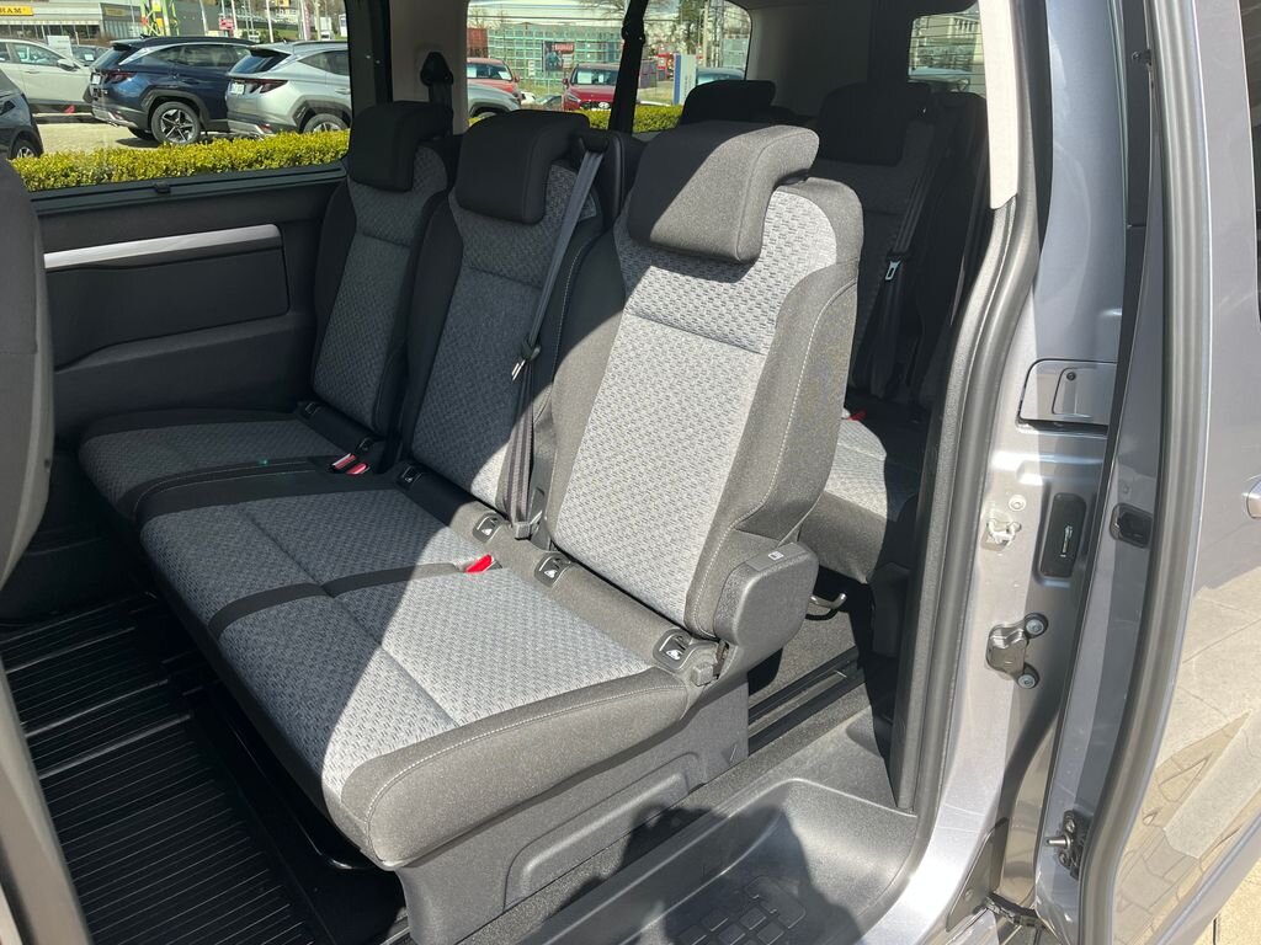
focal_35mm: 26
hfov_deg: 67.3
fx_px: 947
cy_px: 472
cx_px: 630
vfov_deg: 53.1
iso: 50
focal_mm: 5.1
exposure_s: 1/696
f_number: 1.6
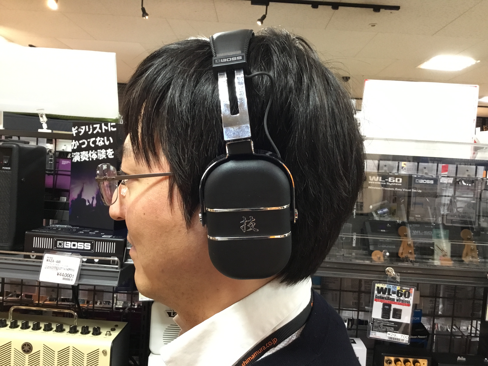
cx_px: 244
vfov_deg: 45.4
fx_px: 437
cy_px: 183
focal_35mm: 31
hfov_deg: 58.4
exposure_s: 1/30
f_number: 2.4
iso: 125
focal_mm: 3.3
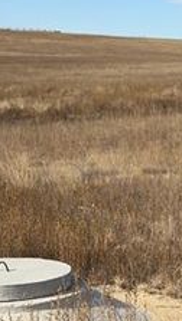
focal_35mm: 114
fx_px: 975
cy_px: 253
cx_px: 165
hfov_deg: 10.6
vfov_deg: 18.6
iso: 100
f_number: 1.78
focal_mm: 6.76
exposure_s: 1/6849
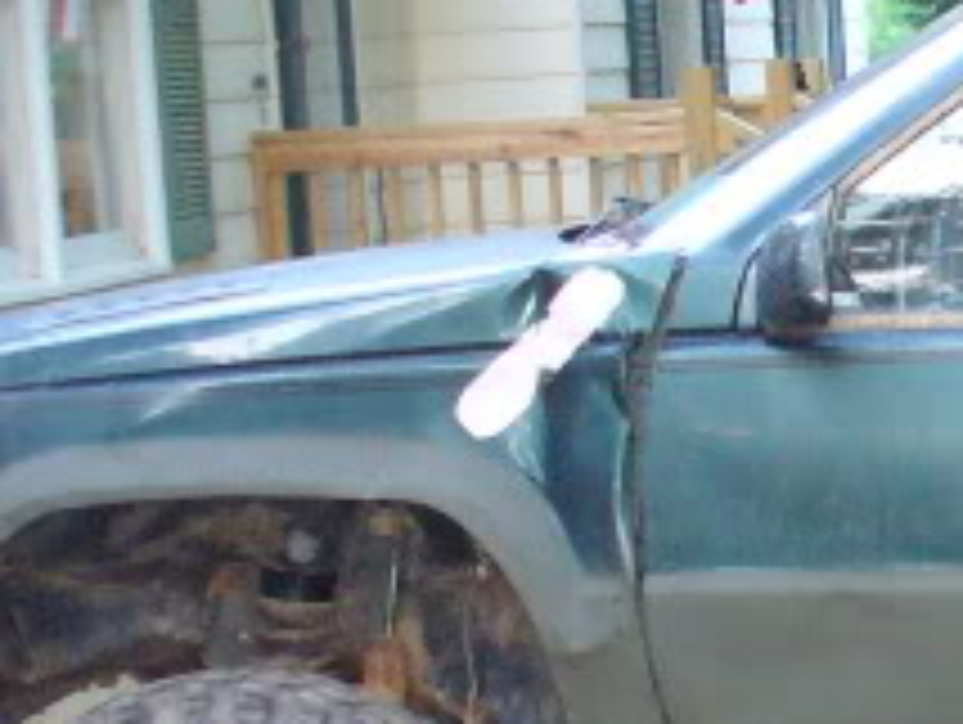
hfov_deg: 13.5
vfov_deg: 10.7
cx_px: 1436
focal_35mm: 138
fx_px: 3843
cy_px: 589
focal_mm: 6.1
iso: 400
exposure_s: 1/60
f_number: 2.8
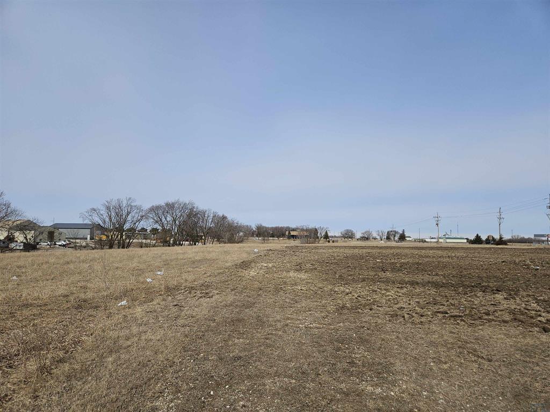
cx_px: 275
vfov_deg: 58.9
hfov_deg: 73.9
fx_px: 365
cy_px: 206
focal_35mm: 23
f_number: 1.8
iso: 25
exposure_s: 1/3050
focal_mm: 5.4
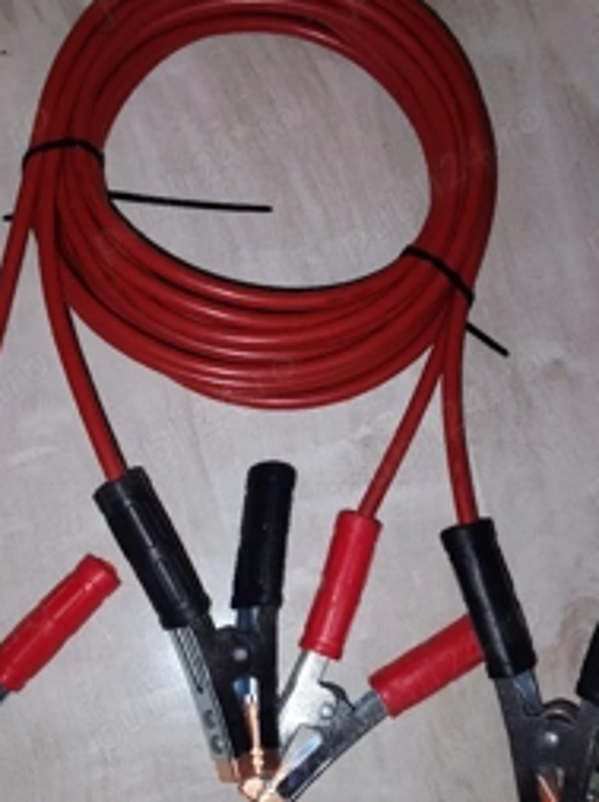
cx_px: 257
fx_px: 879
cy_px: 466
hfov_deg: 37.6
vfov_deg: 48.8
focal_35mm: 38
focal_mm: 5.56
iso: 317
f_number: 1.8
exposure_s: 1/100
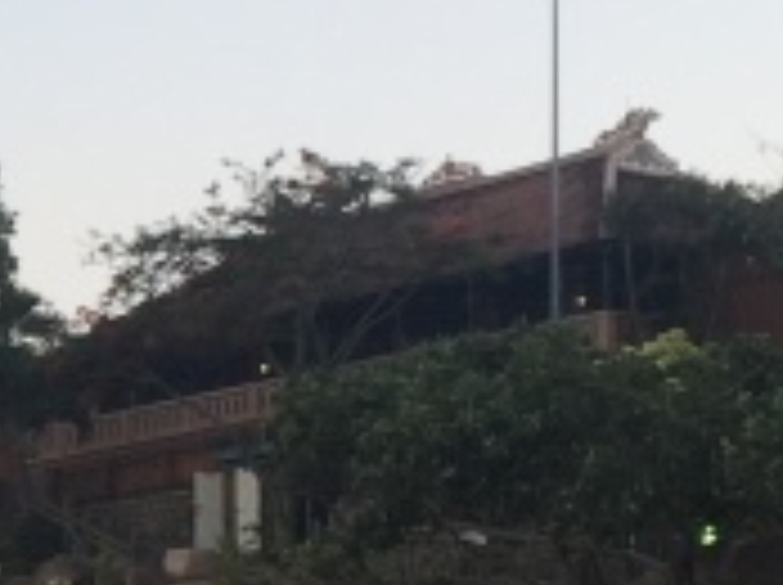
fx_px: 3863
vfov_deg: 8.6
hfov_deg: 11.2
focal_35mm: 171
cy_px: 652
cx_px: -302
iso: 32
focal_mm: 4.15
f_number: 2.2
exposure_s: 1/120
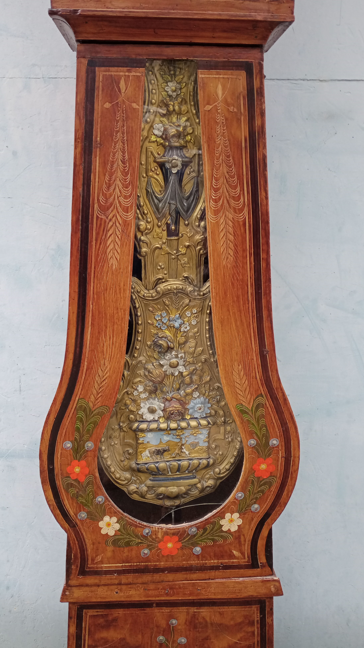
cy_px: 325
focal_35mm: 32
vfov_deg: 61.0
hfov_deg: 36.7
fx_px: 549
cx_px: 183
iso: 115
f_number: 1.8
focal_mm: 4.05
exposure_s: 1/194
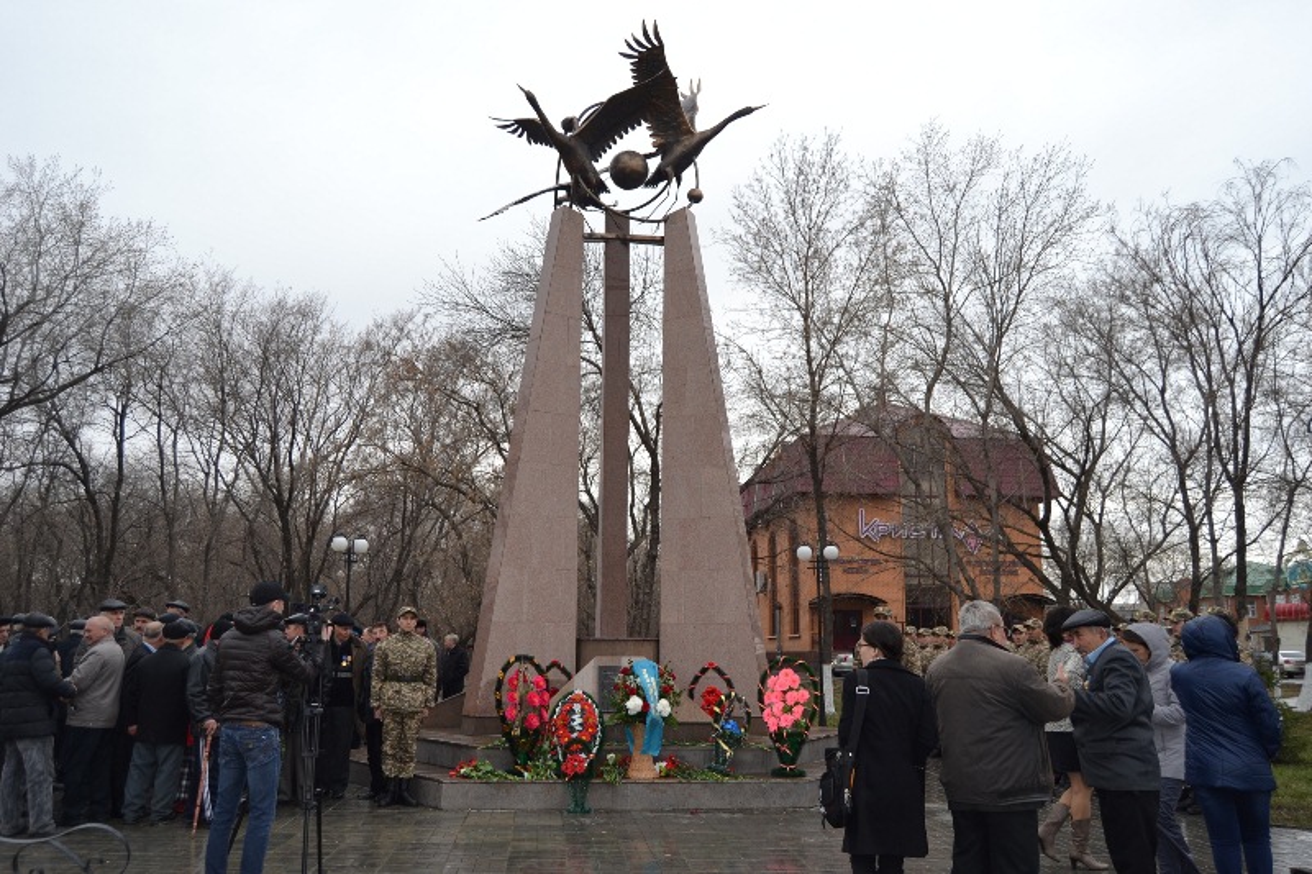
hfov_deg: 64.6
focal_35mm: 28
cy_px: 437
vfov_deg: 45.7
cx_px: 656
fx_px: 1038
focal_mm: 19
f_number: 4
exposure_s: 1/200
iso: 100
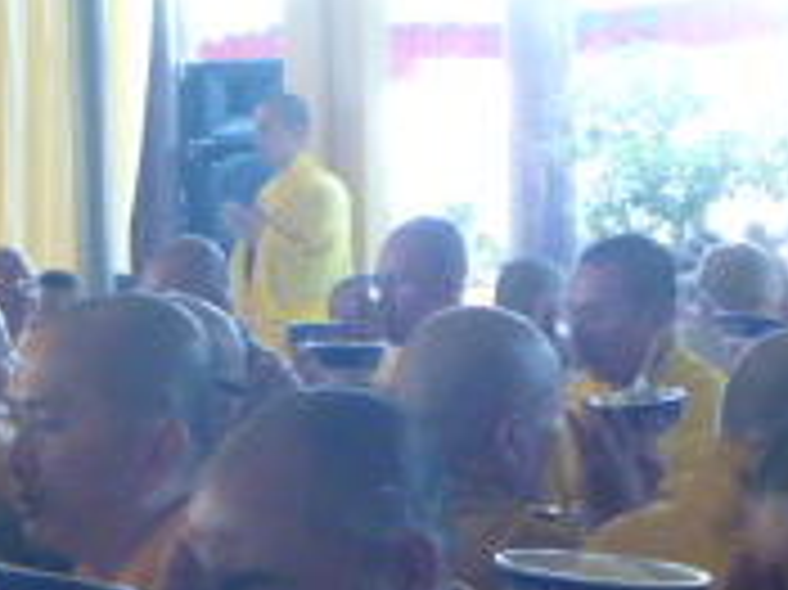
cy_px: 455
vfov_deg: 11.5
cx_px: -351
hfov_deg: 14.5
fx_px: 2912
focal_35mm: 128
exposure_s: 1/30
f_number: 3.5
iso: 320
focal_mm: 6.3
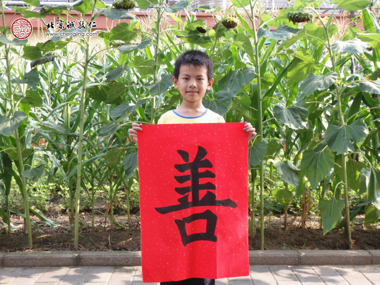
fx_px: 439
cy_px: 142
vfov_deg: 35.9
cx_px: 190
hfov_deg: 46.8
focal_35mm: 40
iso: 100
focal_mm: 7.3
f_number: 3.7
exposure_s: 1/100
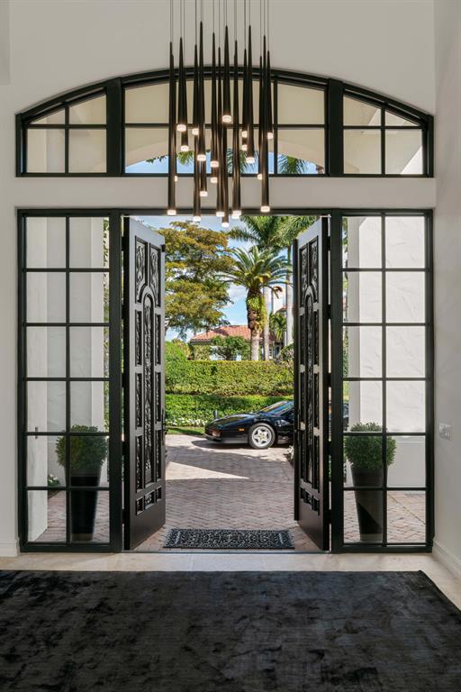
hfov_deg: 42.0
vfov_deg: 59.8
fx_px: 601
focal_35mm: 31
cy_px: 346
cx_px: 230
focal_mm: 31.3
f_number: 11
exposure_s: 1/20
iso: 100
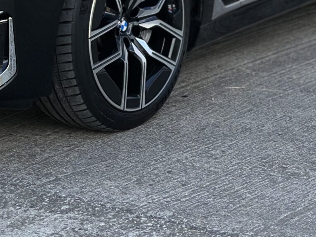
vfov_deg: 9.1
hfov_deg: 12.2
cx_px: 73
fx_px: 1469
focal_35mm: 161
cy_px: -75
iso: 80
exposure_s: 1/843
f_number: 1.78
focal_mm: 6.86
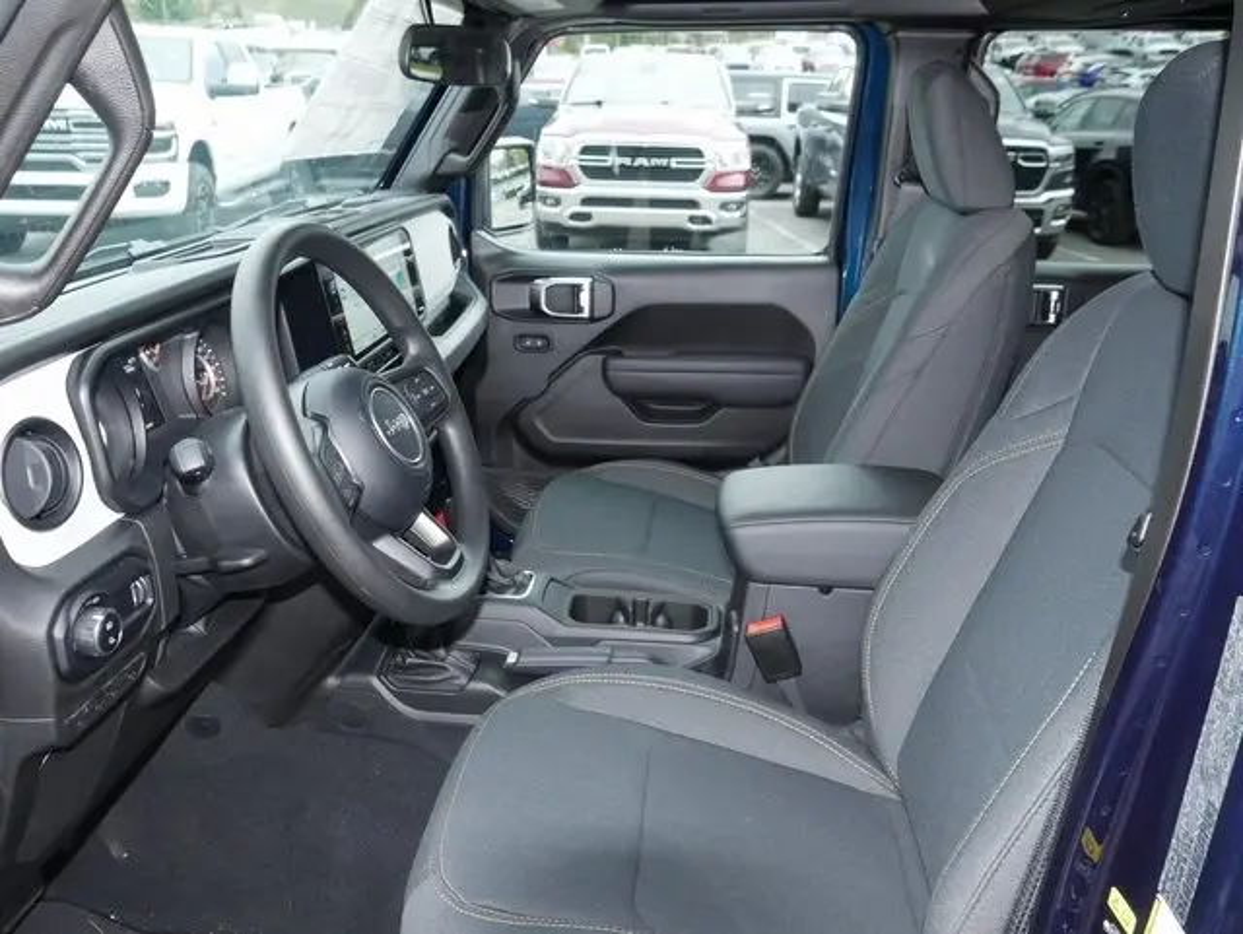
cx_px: 622
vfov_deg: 49.8
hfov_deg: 63.4
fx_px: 1006
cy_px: 467
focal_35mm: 28
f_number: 5
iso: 640
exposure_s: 1/60
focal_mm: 14
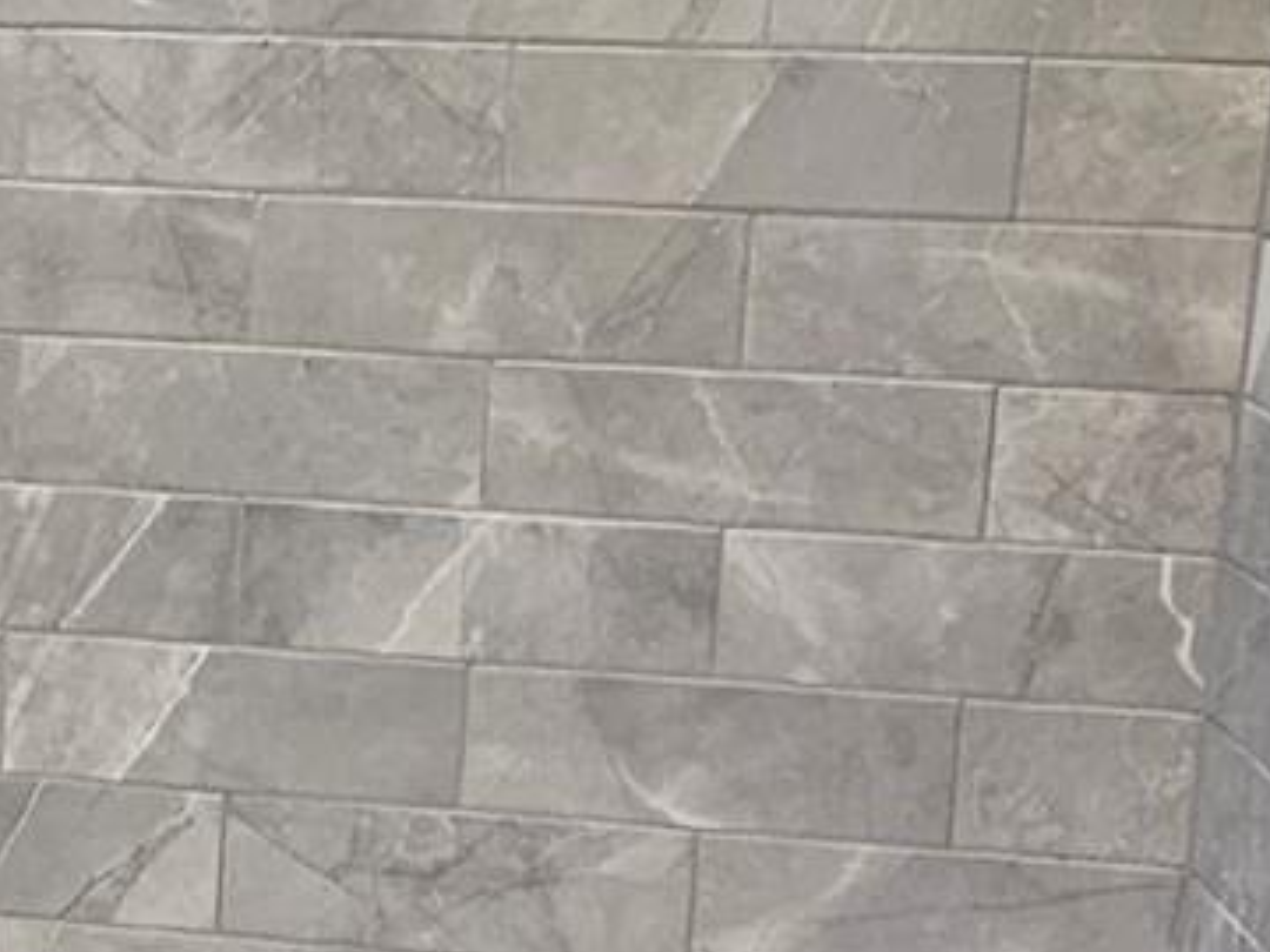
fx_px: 2715
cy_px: 275
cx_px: -437
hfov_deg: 23.0
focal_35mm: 74
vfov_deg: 19.8
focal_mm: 2.2
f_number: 2.2
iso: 80
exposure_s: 1/60
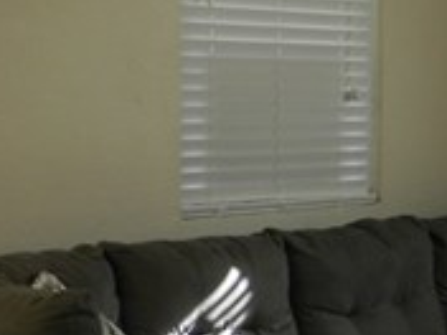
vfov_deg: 11.2
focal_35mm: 131
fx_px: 1692
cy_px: 343
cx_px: 554
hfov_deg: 14.5
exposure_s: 1/30
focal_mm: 6.4
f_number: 3.7
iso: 85
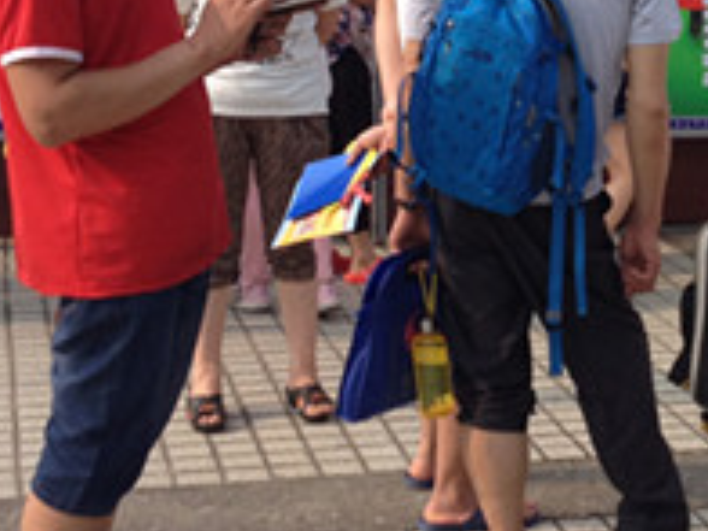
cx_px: 675
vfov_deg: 13.8
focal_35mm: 107
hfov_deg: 18.0
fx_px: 2188
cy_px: 163
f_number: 2.4
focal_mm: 4.28
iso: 50
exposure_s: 1/1126
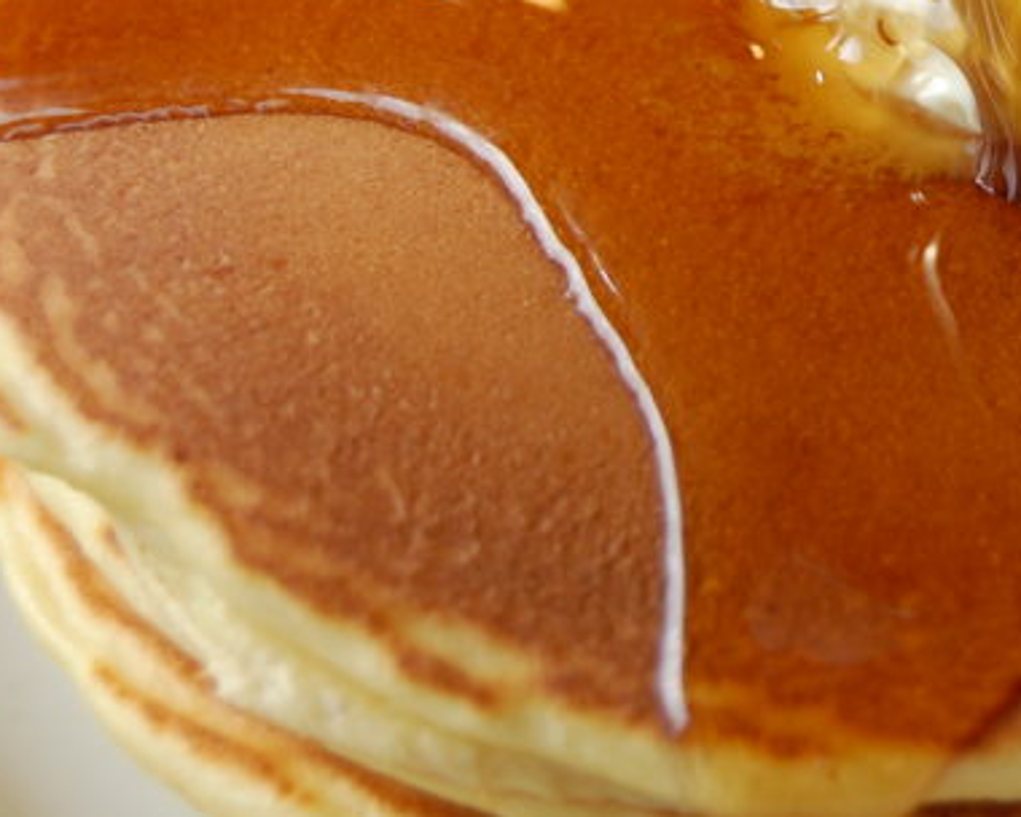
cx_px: 997
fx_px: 4351
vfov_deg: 10.7
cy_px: 71
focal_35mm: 144
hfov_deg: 13.2
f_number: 4.8
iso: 400
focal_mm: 38
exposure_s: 1/80
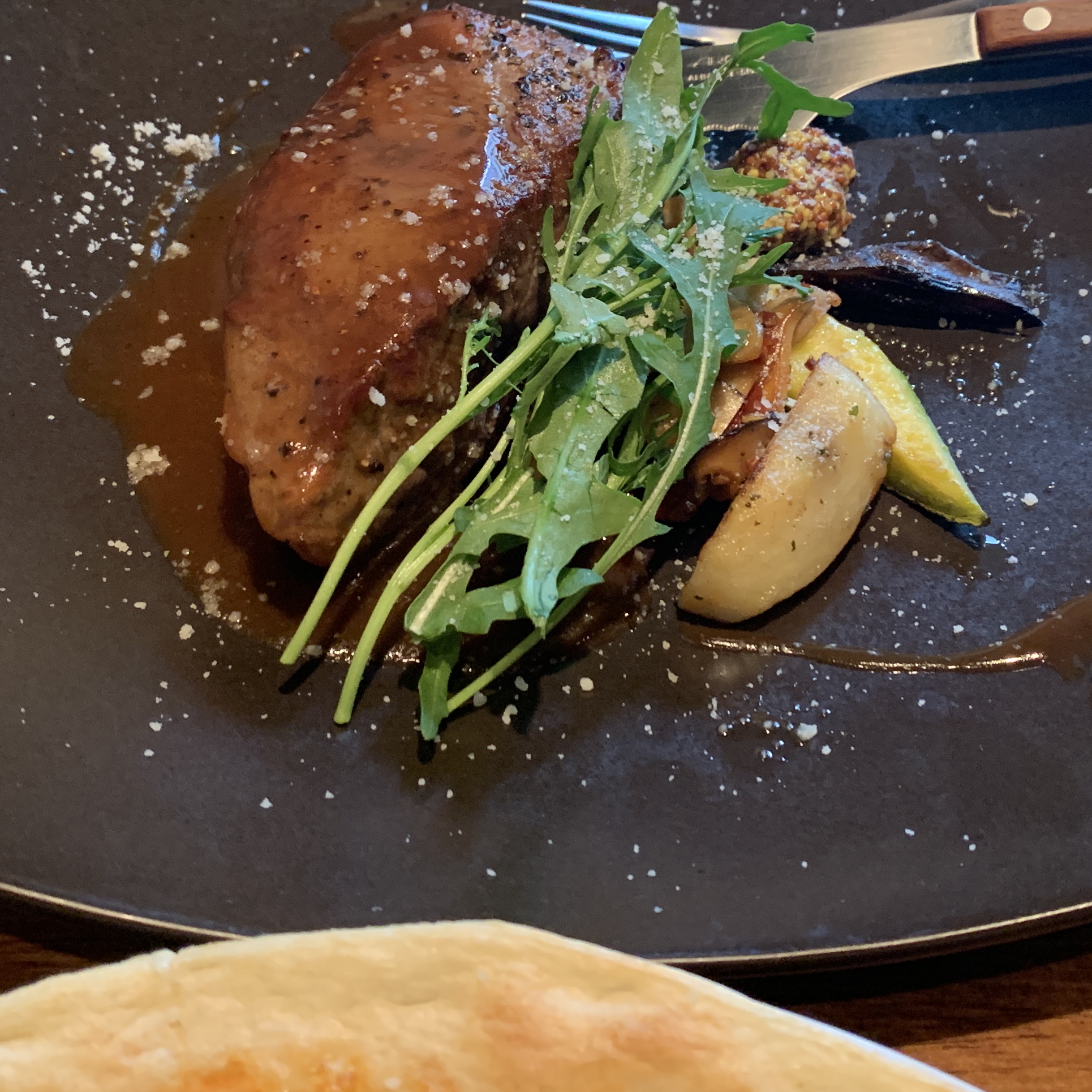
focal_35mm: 48
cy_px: 353
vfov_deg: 35.0
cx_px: 578
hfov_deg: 35.3
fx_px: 1713
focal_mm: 4.25
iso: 320
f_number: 1.8
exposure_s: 1/40
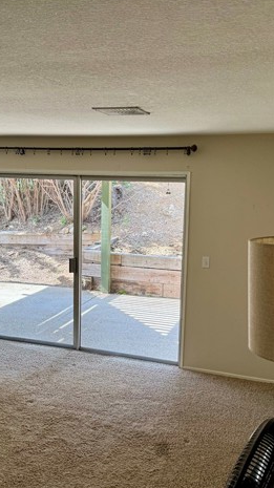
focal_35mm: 36
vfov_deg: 55.3
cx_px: 126
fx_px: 466
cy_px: 247
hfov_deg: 32.8
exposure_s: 1/280
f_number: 1.78
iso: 100
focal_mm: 6.76
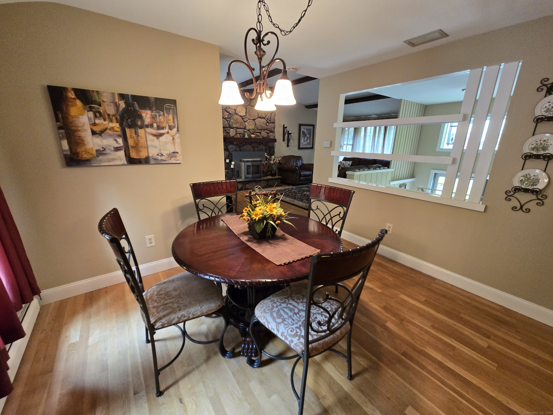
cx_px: 276
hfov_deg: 106.2
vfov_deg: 89.9
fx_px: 208
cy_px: 208
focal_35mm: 13
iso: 400
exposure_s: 1/60
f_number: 2.2
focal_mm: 2.2
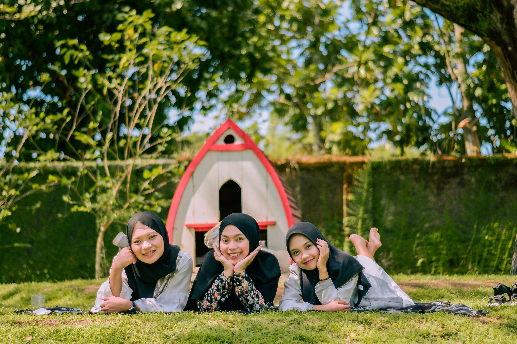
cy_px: 172
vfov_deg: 18.2
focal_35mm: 75
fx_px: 1077
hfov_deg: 27.0
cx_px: 258
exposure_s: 1/1600
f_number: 1.8
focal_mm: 50
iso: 100
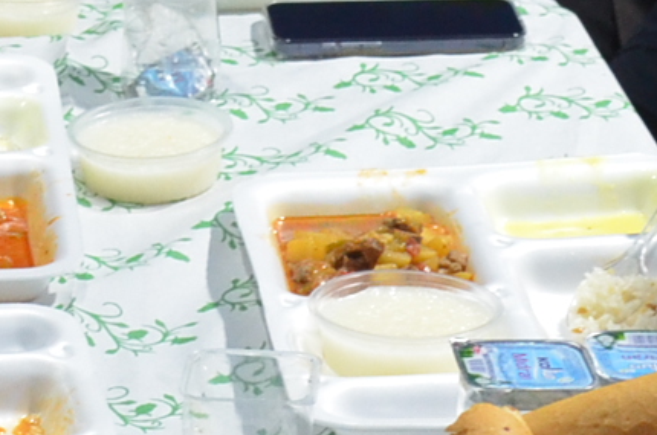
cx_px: -61
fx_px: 3443
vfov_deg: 7.0
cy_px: -369
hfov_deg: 10.8
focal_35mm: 189
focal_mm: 22
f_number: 3.8
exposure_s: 1/30
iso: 1400
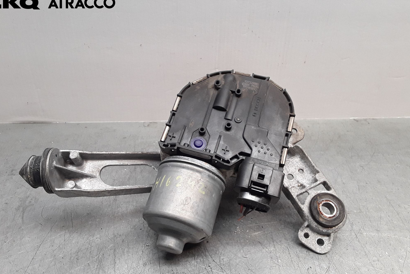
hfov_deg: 61.9
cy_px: 155
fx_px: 342
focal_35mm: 30
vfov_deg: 43.5
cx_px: 200
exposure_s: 1/50
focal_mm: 2.91
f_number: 1.9
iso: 40
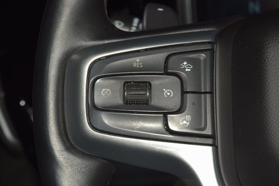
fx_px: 814
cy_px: 93
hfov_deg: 19.5
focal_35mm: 105
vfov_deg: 13.0
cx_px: 140
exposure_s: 1/125
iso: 100
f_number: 8
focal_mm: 70
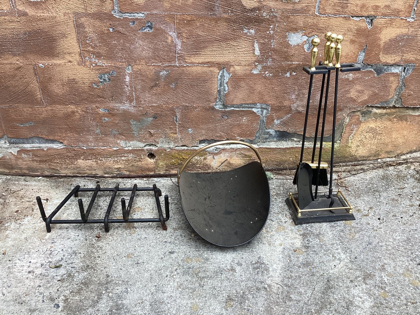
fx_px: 376
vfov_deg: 45.4
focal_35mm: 31
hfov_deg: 58.3
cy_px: 158
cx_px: 210
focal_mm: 3.3
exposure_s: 1/120
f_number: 2.4
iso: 50
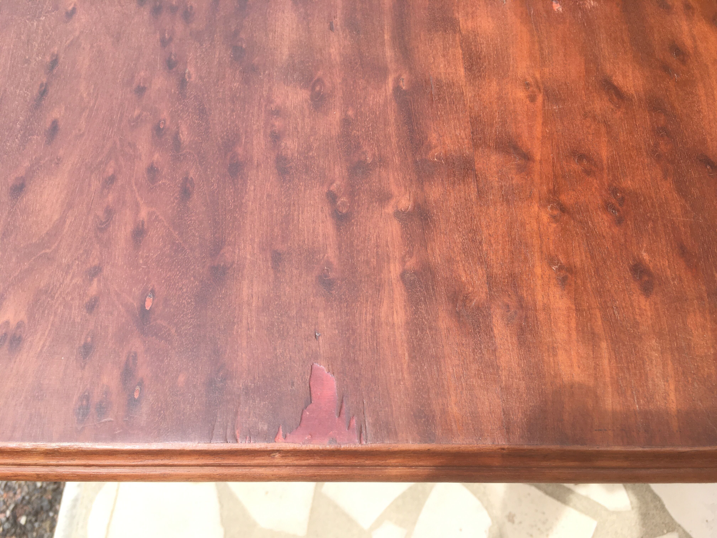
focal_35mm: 29
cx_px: 358
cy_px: 269
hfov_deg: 61.7
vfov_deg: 48.2
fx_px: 601
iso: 25
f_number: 2.2
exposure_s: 1/516
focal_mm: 4.15
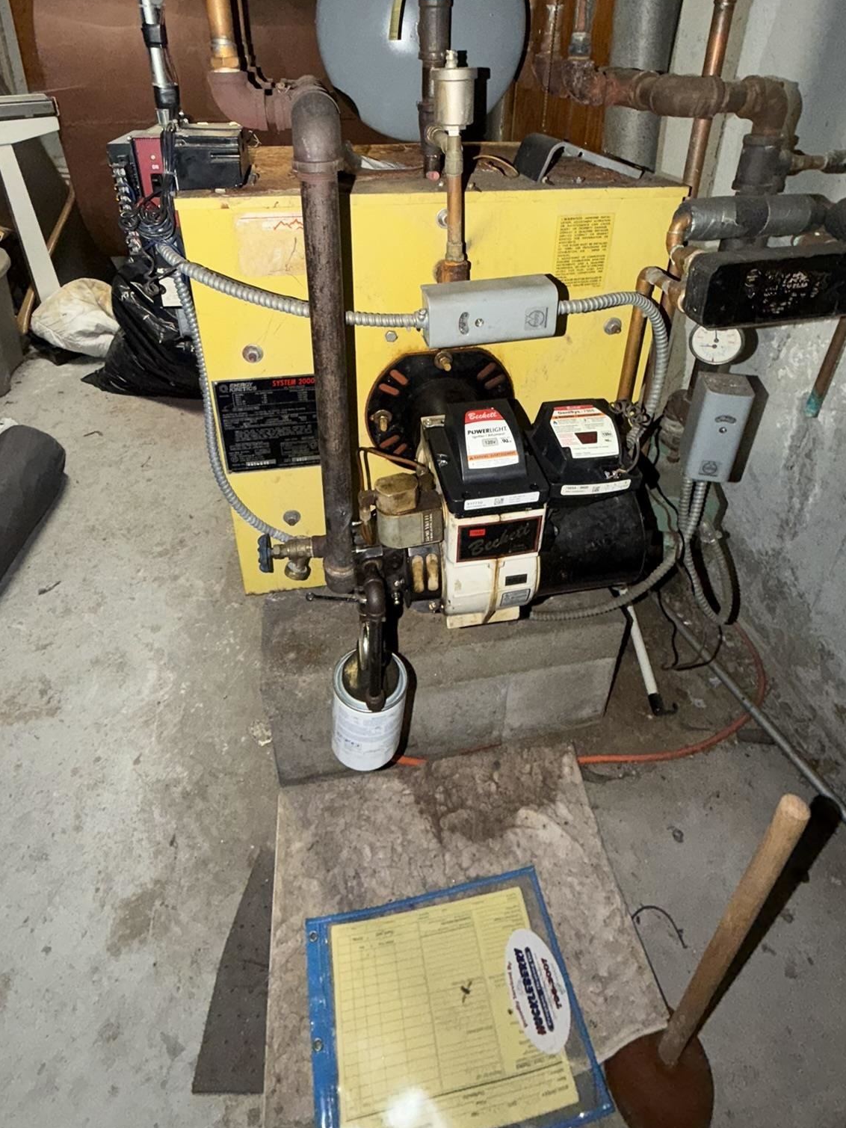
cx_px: 417
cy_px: 389
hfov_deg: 68.7
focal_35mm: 19
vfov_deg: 82.2
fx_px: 619
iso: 160
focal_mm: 2.22
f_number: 2.2
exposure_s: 1/40
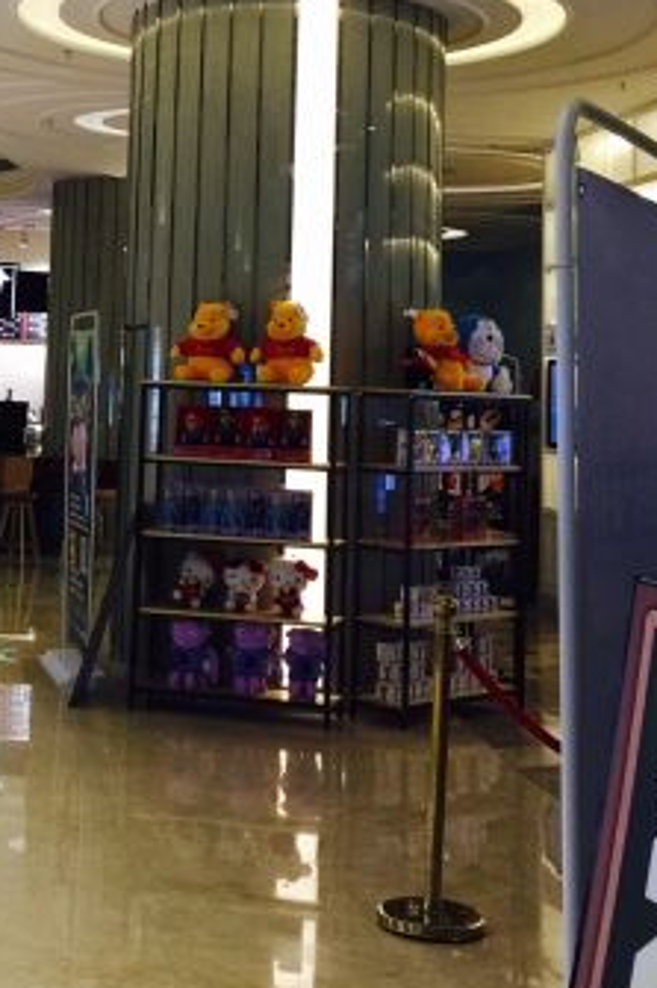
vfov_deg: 31.1
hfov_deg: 21.2
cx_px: 99
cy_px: 201
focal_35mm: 63
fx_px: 1726
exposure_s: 1/33
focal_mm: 4.15
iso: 64
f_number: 2.2
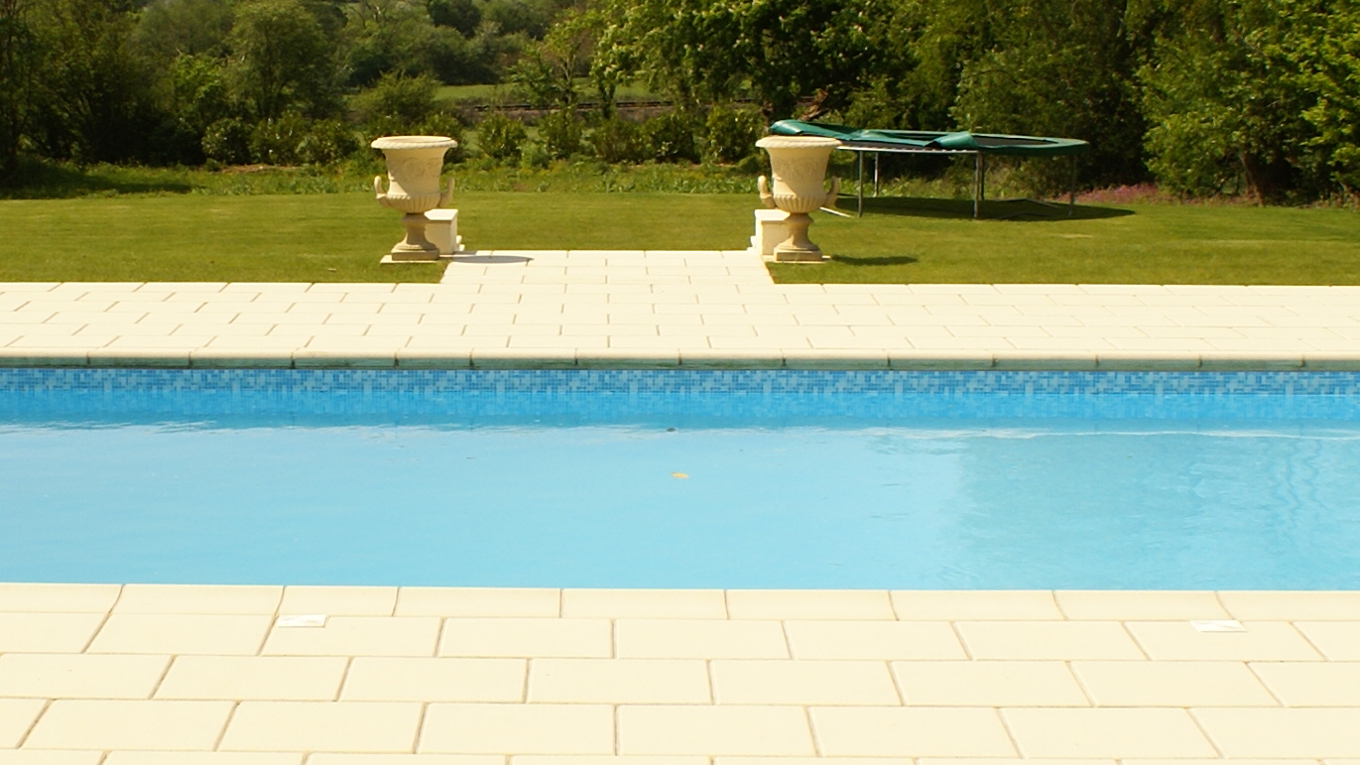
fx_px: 2885
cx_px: 422
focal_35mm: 80
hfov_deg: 26.3
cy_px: 317
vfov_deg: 15.1
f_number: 10
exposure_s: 1/250
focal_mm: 18
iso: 100
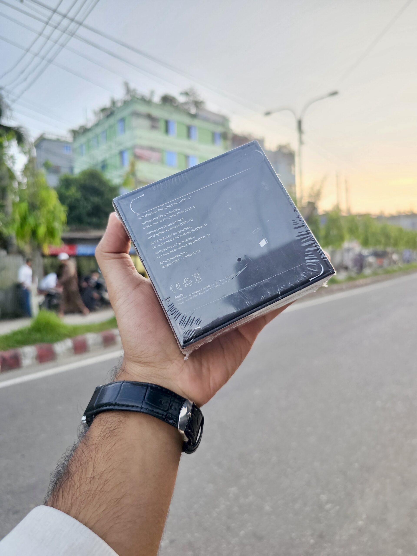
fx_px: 369
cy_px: 278
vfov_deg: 73.9
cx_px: 208
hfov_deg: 58.9
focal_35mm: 23
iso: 200
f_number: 1.7
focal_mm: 6.3
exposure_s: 1/101
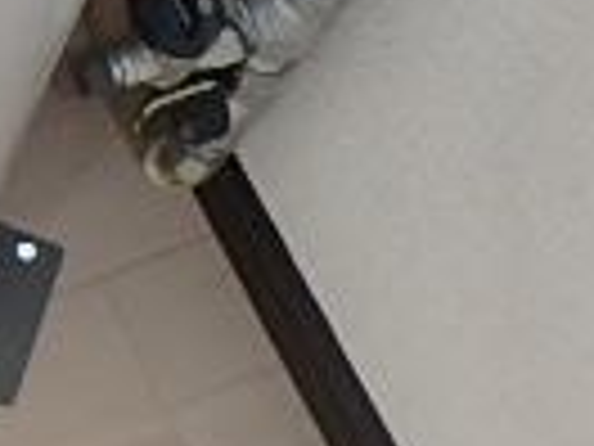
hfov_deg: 17.2
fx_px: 1750
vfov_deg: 13.1
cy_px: -360
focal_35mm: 102
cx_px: -328
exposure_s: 1/30
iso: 400
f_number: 3.5
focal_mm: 3.7
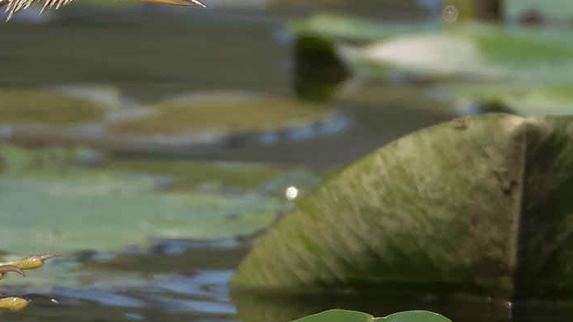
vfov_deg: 0.6
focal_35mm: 2154
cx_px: -36
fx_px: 32732
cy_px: 244
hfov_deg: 1.0
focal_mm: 500
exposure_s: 1/1600
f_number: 7.1
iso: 1000
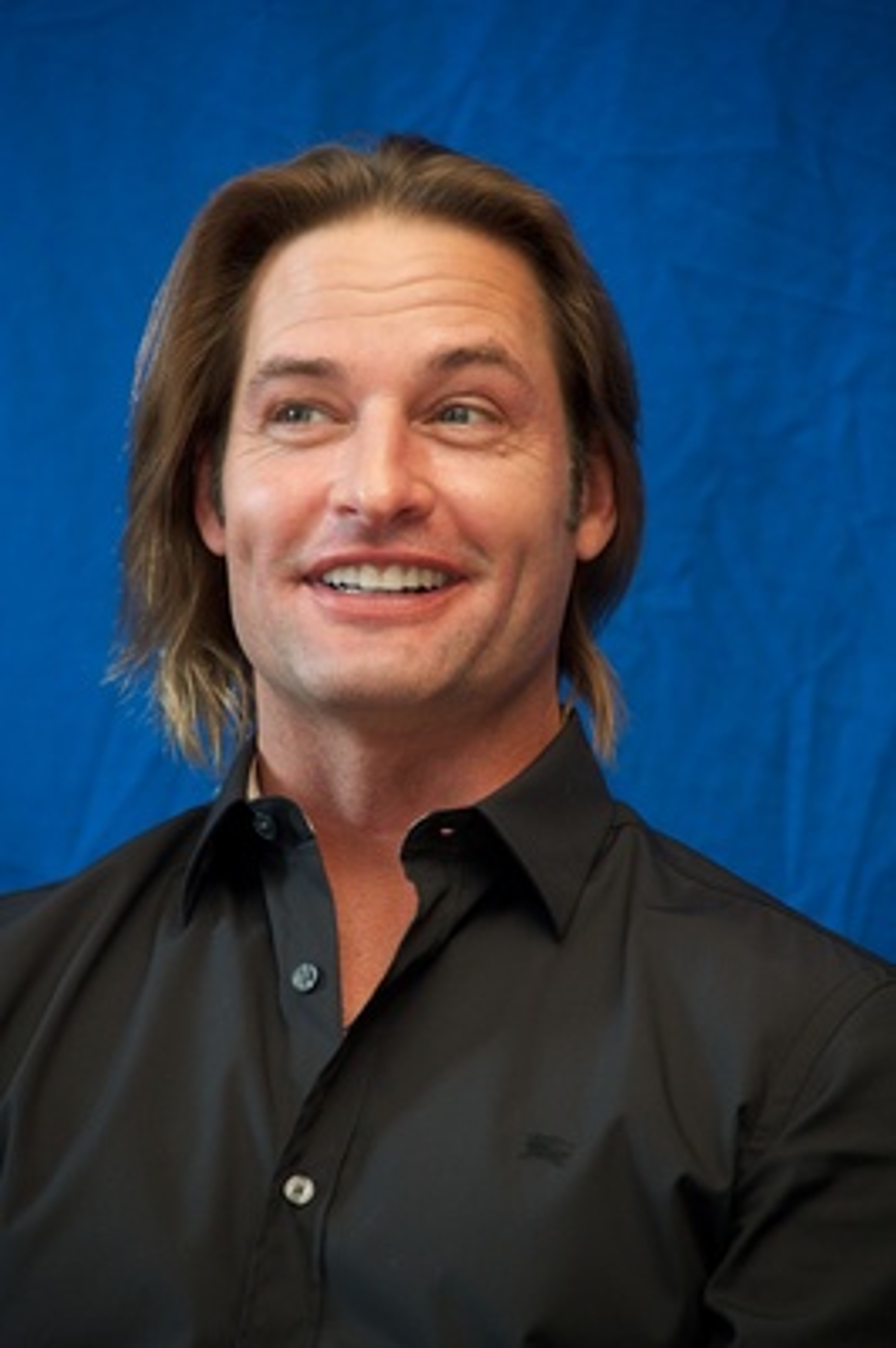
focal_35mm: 200
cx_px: 448
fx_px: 7479
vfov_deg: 10.3
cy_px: 674
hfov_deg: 6.9
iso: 1250
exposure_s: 1/60
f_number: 5.6
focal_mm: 200
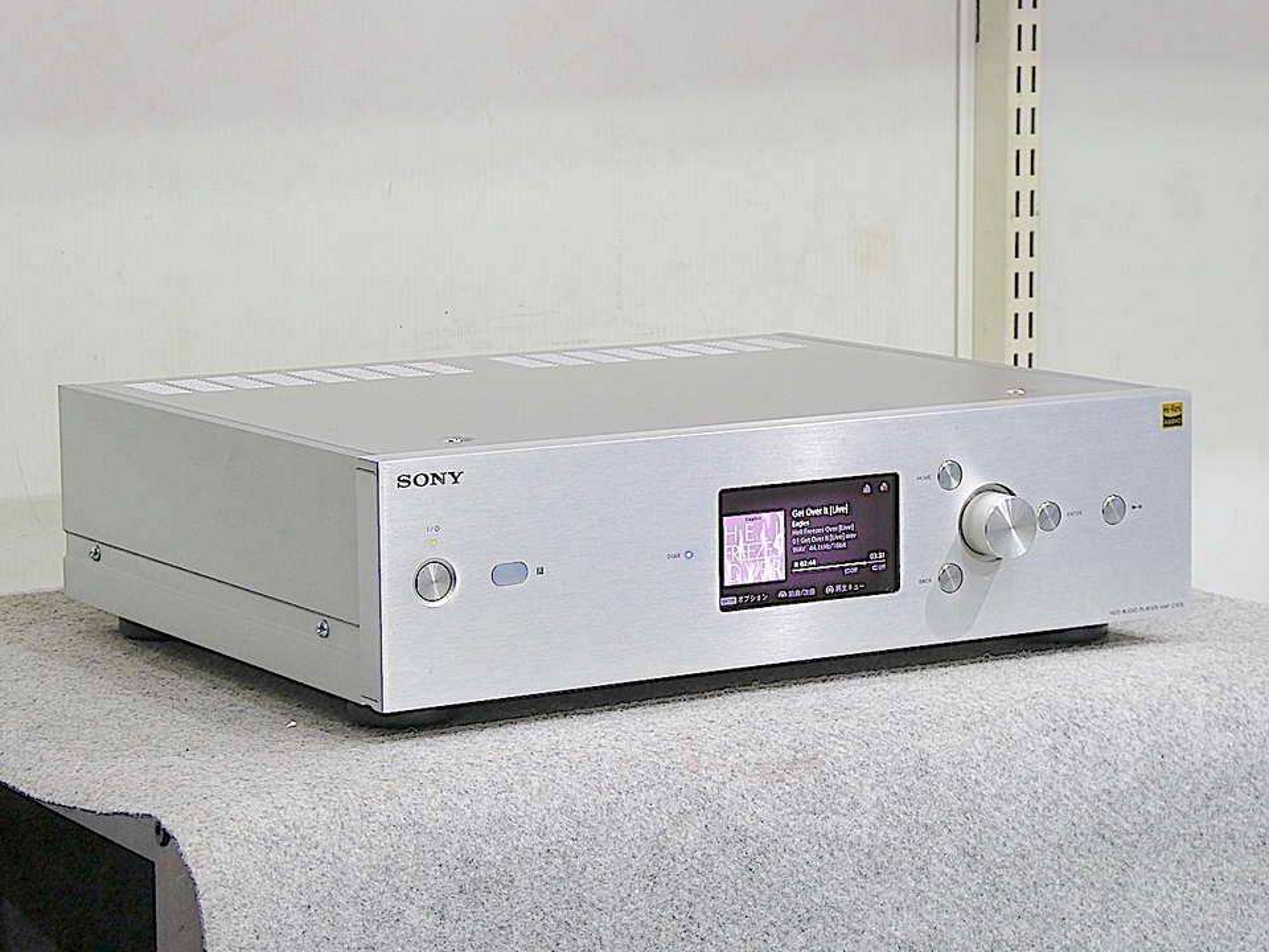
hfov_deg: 20.0
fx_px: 3593
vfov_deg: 15.1
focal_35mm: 98
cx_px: 634
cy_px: 476
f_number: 5
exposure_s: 1/13
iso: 200
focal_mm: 17.5
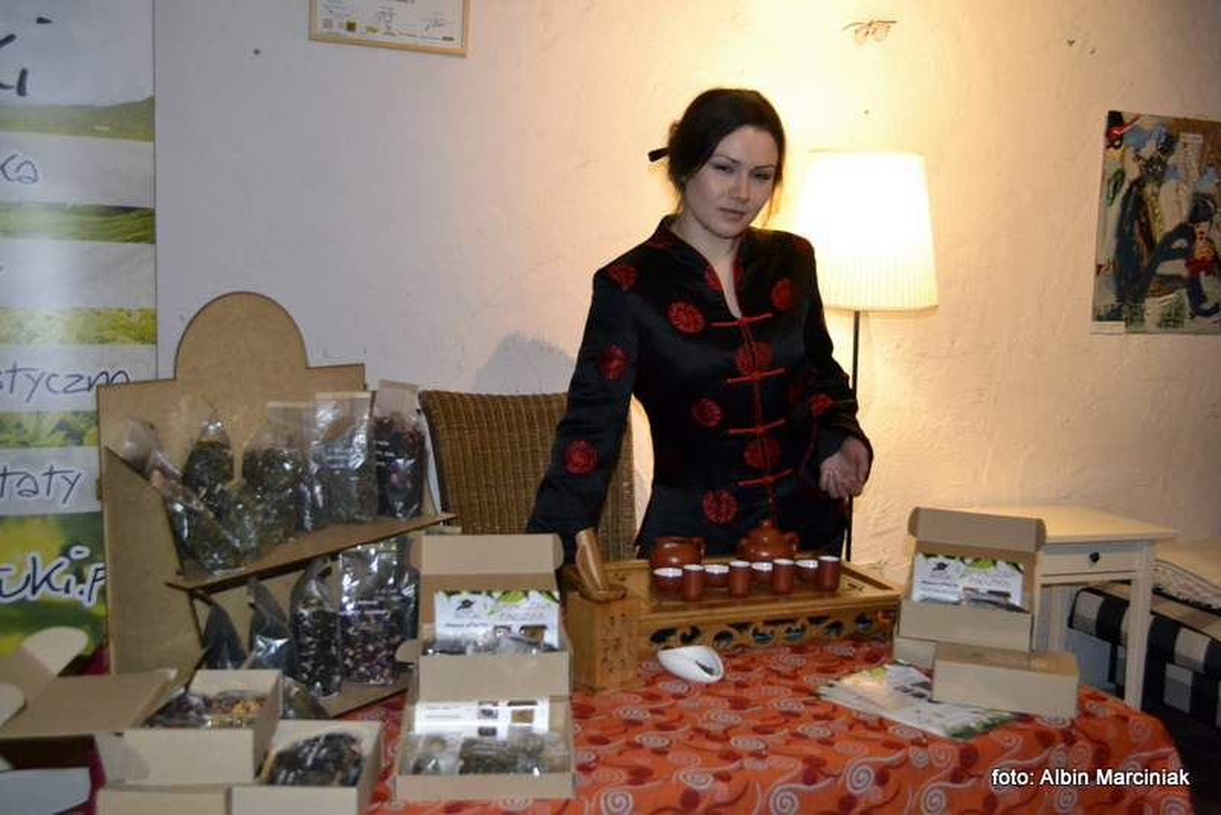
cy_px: 408
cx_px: 610
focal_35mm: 36
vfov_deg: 36.9
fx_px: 1221
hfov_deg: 53.1
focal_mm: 24
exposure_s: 1/60
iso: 3200
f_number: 4
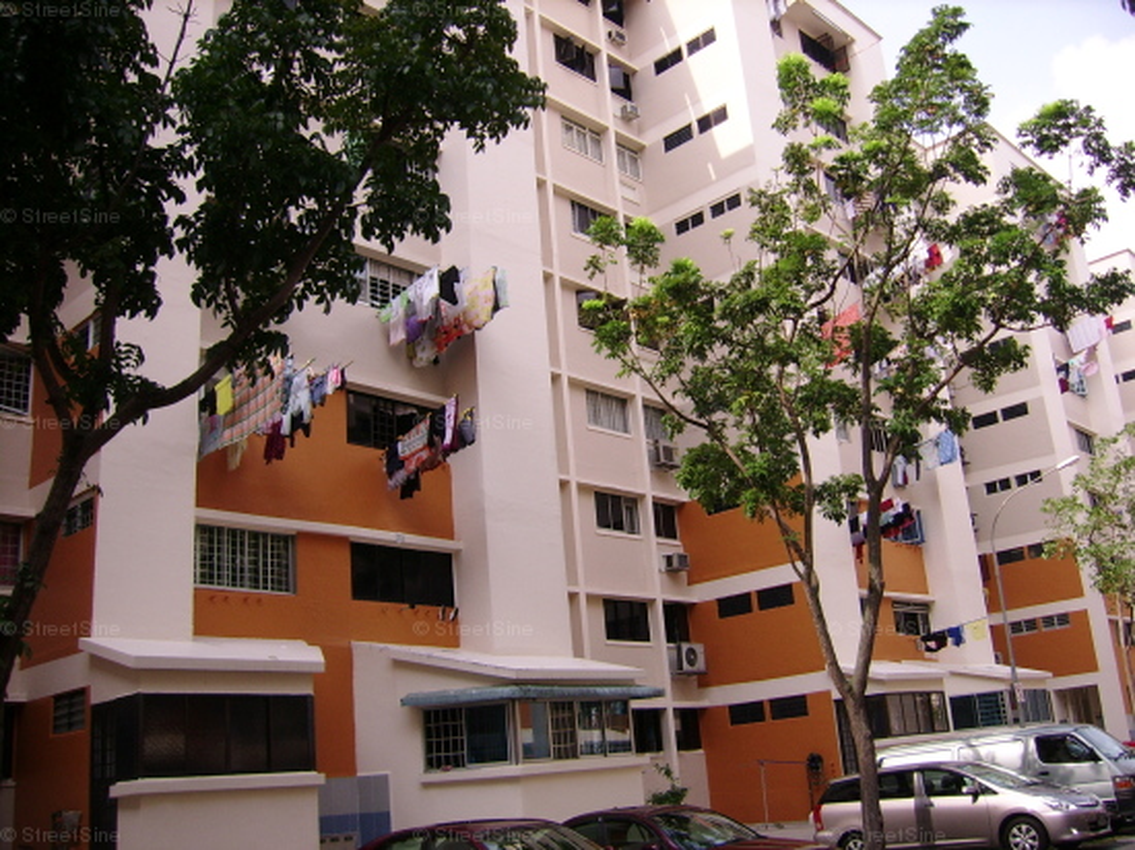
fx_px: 1147
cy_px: 425
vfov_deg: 40.7
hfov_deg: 52.6
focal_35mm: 35
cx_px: 568
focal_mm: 5.95
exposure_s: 1/706
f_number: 2.8
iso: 50
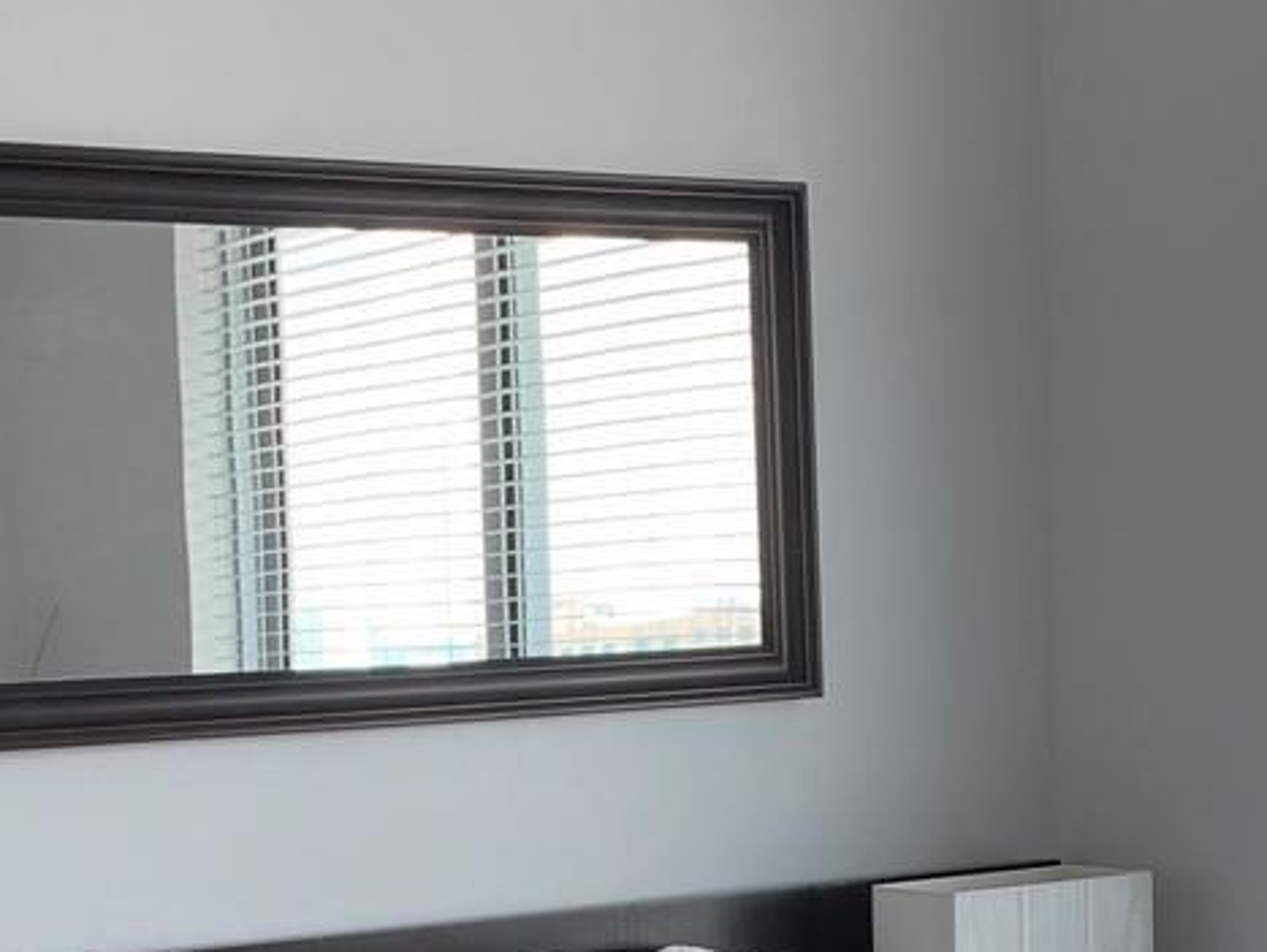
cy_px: 1074
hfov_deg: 22.0
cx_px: 605
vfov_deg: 16.1
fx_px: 3260
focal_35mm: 89
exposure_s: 1/122
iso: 40
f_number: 1.8
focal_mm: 4.25
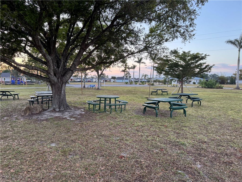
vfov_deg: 56.8
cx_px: 121
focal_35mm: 24
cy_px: 91
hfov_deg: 71.6
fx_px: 168
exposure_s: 1/105
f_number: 1.78
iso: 200
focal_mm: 6.76
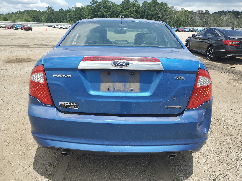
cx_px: 121
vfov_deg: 53.1
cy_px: 90
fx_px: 182
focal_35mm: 26
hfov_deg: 67.3
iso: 50
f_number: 1.5
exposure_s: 1/3333
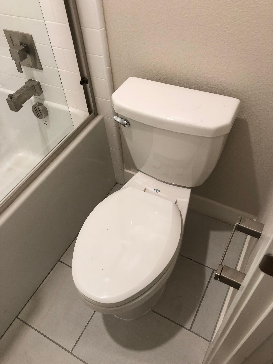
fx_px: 294
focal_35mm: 28
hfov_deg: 49.7
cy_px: 182
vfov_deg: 63.4
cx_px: 136
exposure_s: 1/15
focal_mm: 4
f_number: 1.8
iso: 40
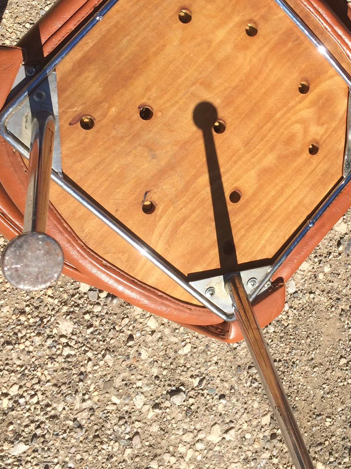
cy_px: 154
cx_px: 264
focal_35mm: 53
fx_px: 717
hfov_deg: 27.1
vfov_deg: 35.8
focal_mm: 4.15
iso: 32
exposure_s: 1/2283
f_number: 2.2
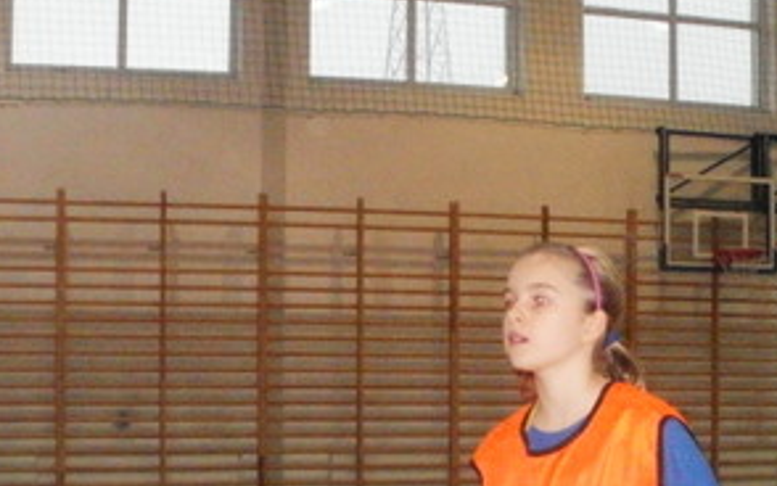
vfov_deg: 15.5
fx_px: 1758
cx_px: 433
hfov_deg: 24.9
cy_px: 489
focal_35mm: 83
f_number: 3.5
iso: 800
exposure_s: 1/250
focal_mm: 6.3
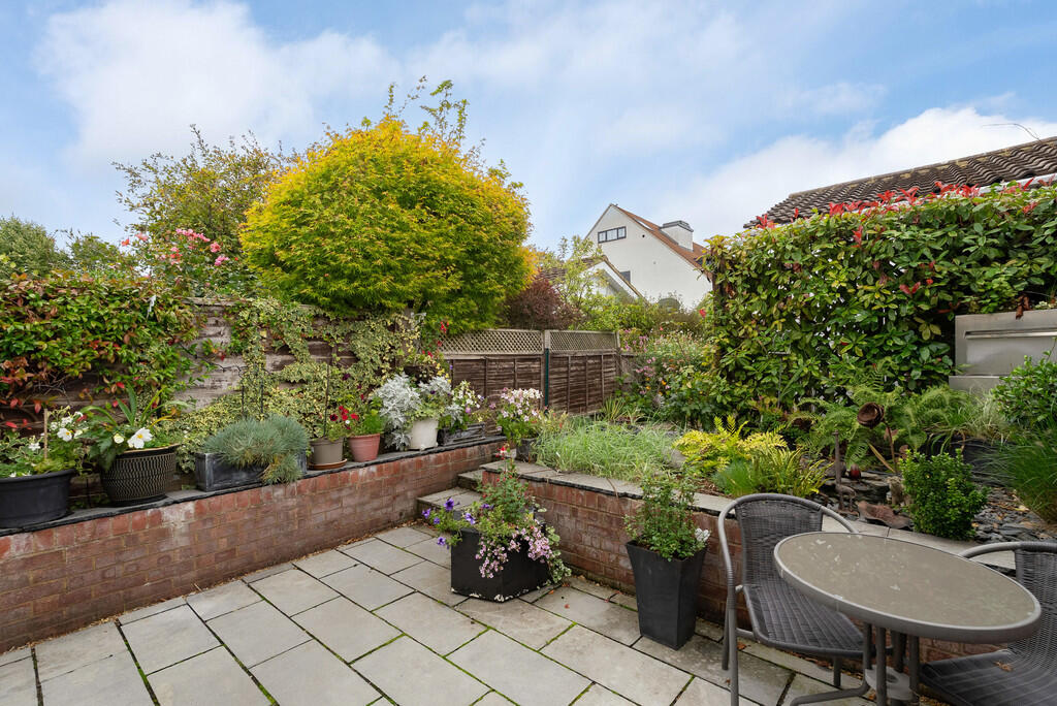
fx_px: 470
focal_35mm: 16
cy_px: 353
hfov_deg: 96.7
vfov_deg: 73.8
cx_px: 528
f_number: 7.1
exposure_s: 1/125
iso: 640
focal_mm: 16
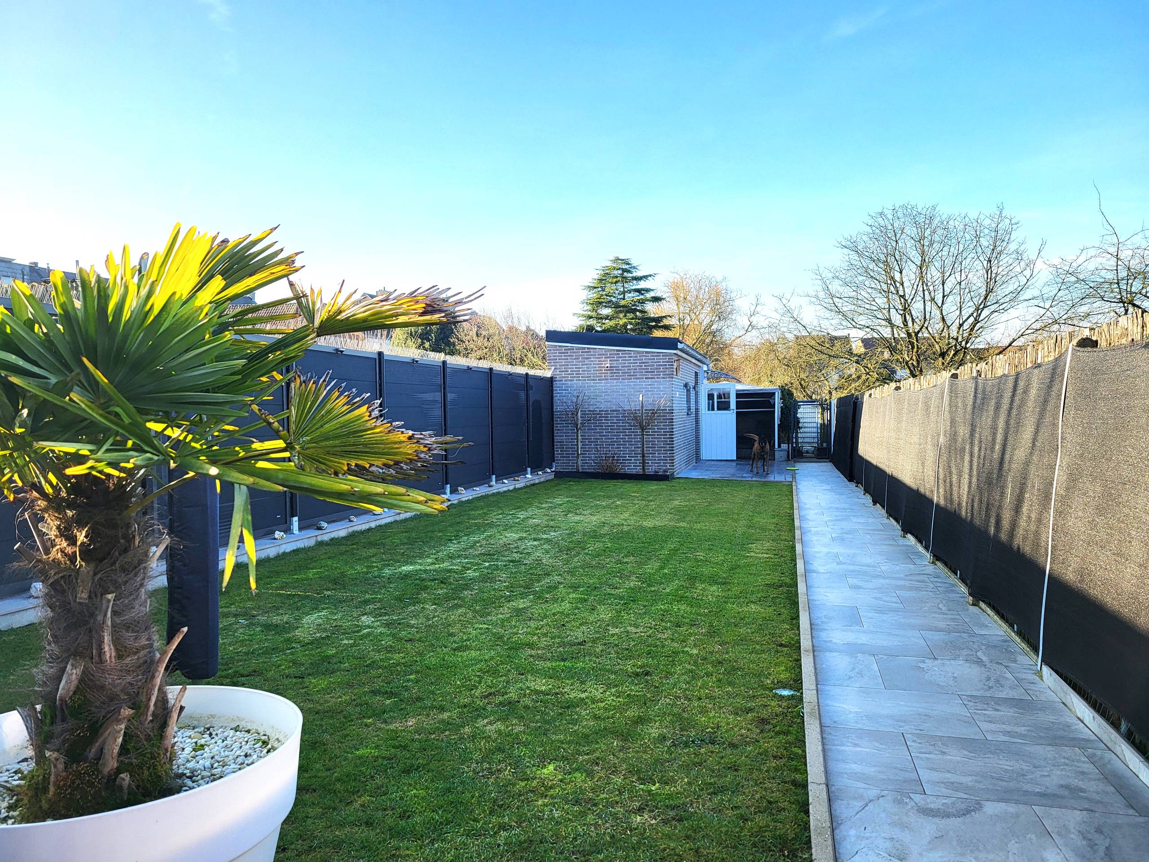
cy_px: 431
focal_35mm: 26
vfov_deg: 53.1
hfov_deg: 67.3
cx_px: 574
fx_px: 863
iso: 40
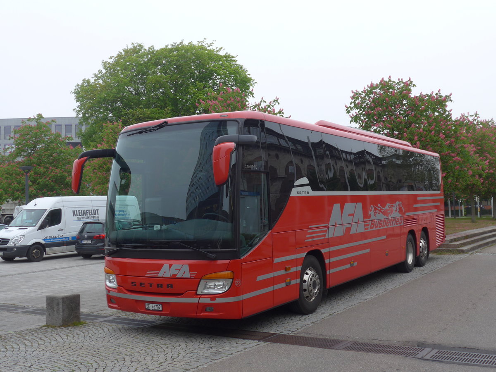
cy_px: 186
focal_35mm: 41
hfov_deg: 45.8
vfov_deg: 35.1
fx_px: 587
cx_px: 248
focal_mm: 8.4
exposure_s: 1/160
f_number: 2.8
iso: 80
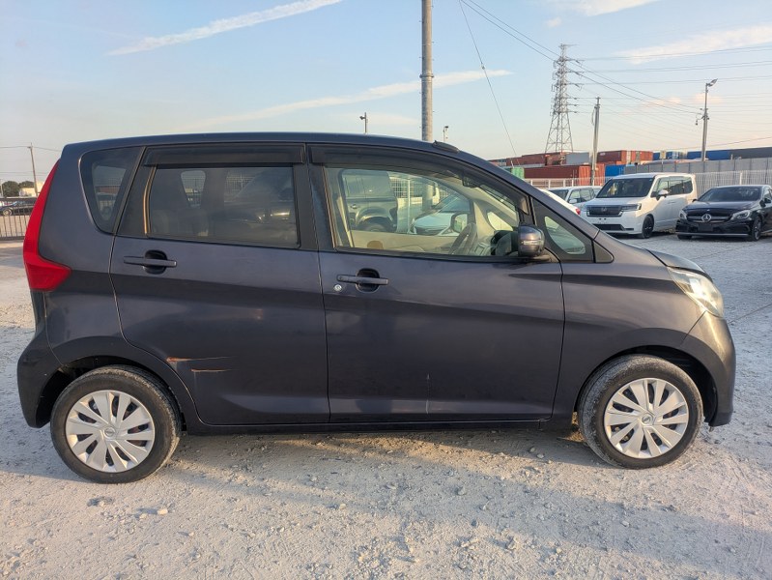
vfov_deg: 54.9
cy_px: 290
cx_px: 386
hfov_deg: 69.4
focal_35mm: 25
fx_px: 558
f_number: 1.89
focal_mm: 5.43
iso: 47
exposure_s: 1/526
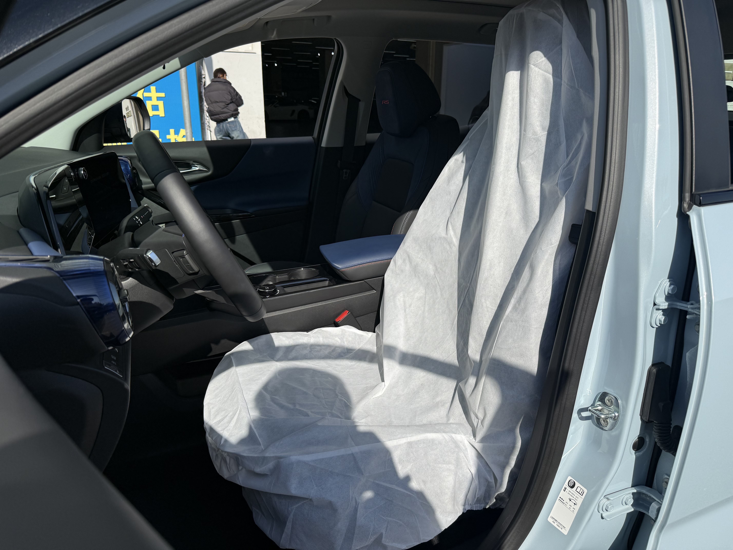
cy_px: 275
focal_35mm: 24
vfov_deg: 56.8
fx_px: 508
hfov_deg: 71.6
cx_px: 366
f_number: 1.78
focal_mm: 6.76
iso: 80
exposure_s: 1/5714
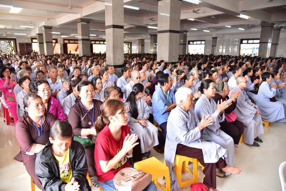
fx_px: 191
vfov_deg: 53.2
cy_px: 96
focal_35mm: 24
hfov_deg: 73.7
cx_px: 143
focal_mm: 24
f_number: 4
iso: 400
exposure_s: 1/80
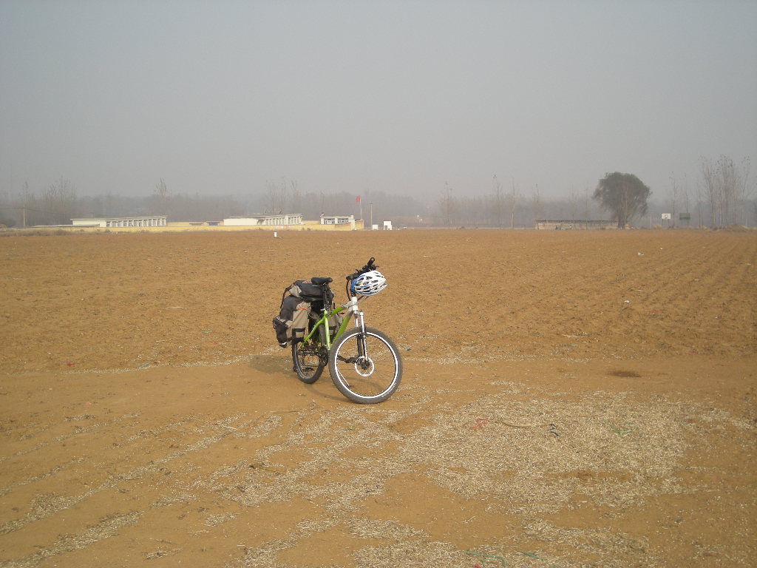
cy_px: 284
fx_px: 1072
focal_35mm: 49
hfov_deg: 38.9
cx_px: 378
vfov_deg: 29.7
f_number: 6.4
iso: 50
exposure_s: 1/144
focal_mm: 7.9
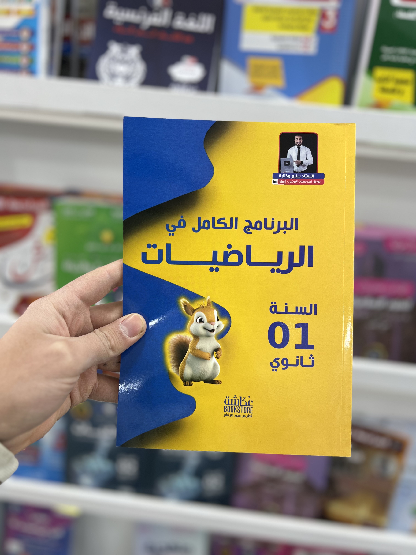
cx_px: 208
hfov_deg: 53.1
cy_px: 278
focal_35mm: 26
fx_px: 417
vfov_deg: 67.3
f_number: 1.5
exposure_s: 1/100
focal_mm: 5.7
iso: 40
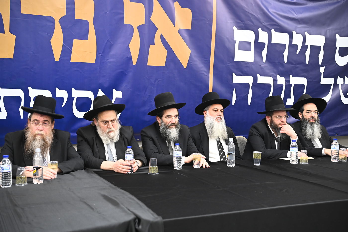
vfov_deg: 27.0
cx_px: 174
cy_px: 116
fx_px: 483
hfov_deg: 39.6
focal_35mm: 50
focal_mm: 50
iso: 2000
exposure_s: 1/160
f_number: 4
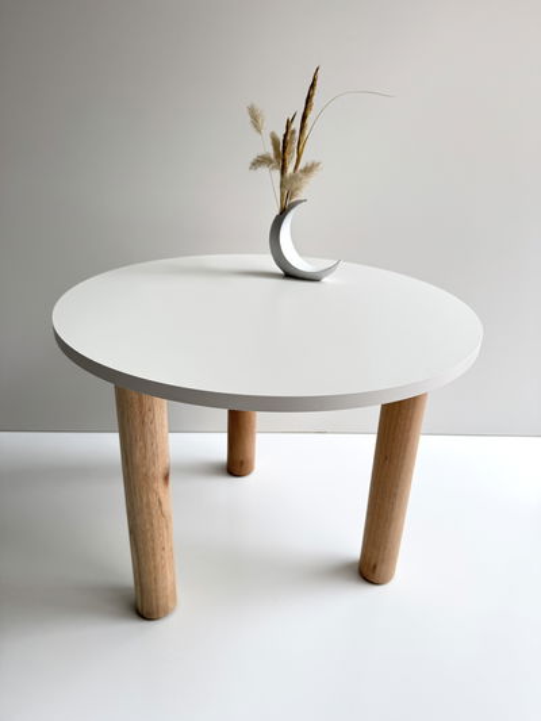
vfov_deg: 71.6
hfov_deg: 56.8
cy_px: 360
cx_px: 270
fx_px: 500
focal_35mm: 24
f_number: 1.78
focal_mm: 6.76
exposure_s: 1/474
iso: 80
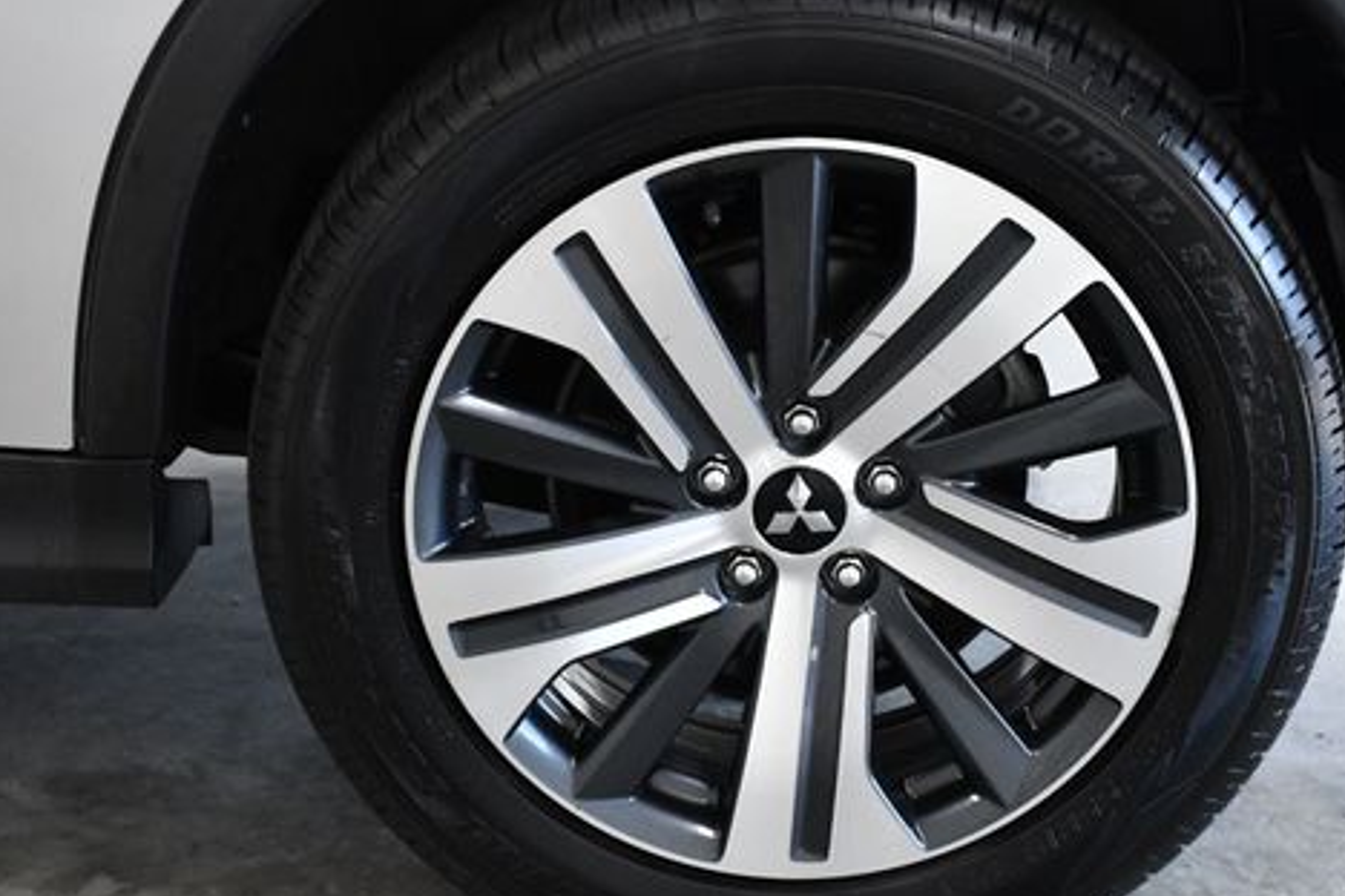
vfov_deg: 16.7
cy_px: 468
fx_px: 3063
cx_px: 767
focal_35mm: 82
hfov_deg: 24.7
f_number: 9
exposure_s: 1/320
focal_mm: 40
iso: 2500
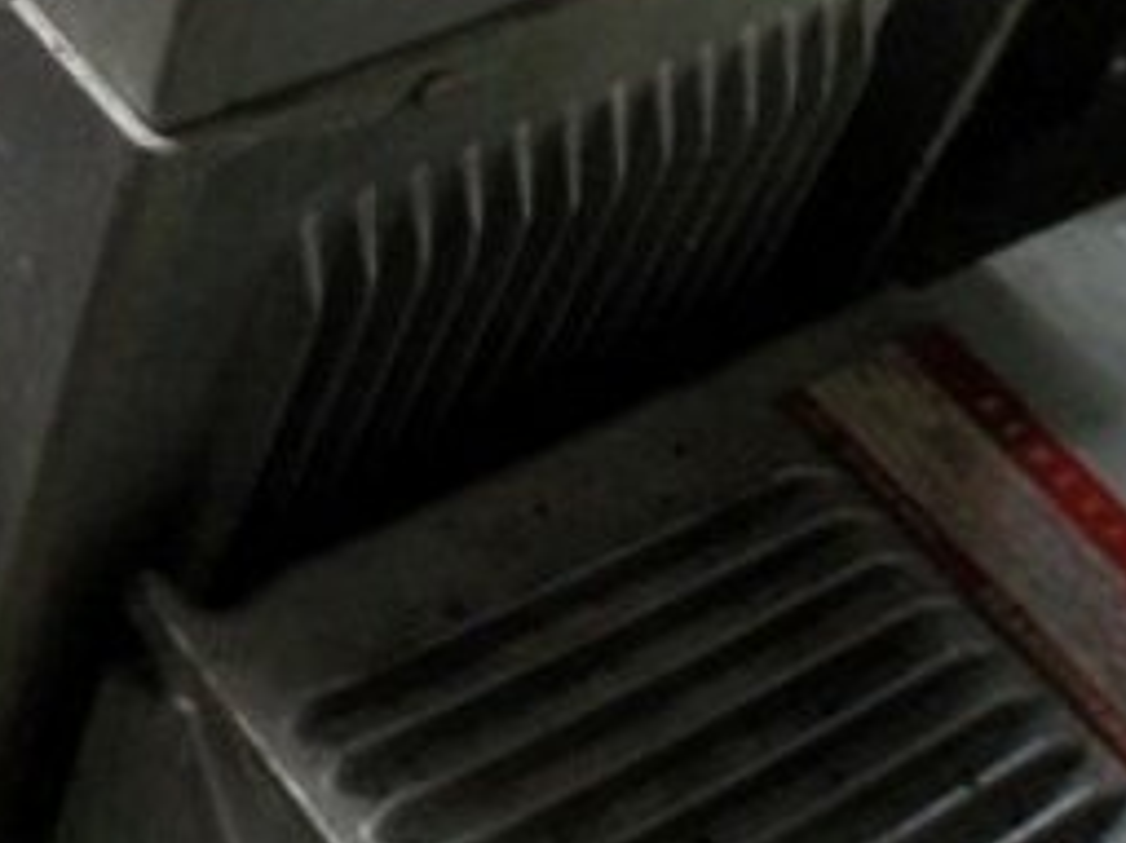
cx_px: 252
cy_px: -225
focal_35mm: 110
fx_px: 3576
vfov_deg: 13.0
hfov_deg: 17.8
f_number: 2.7
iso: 400
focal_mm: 7.5
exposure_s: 1/25
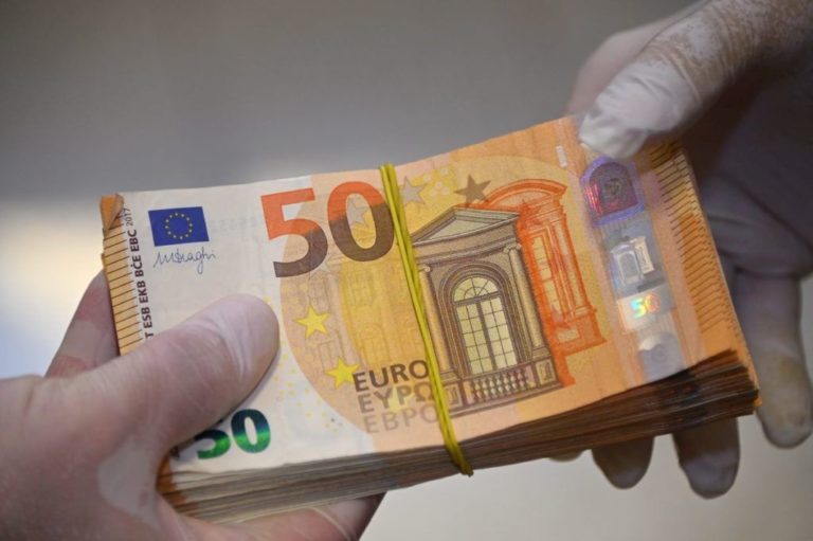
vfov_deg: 4.6
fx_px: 6770
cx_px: 406
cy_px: 270
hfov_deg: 6.9
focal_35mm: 300
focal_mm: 300
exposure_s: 1/200
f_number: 5.6
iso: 2500
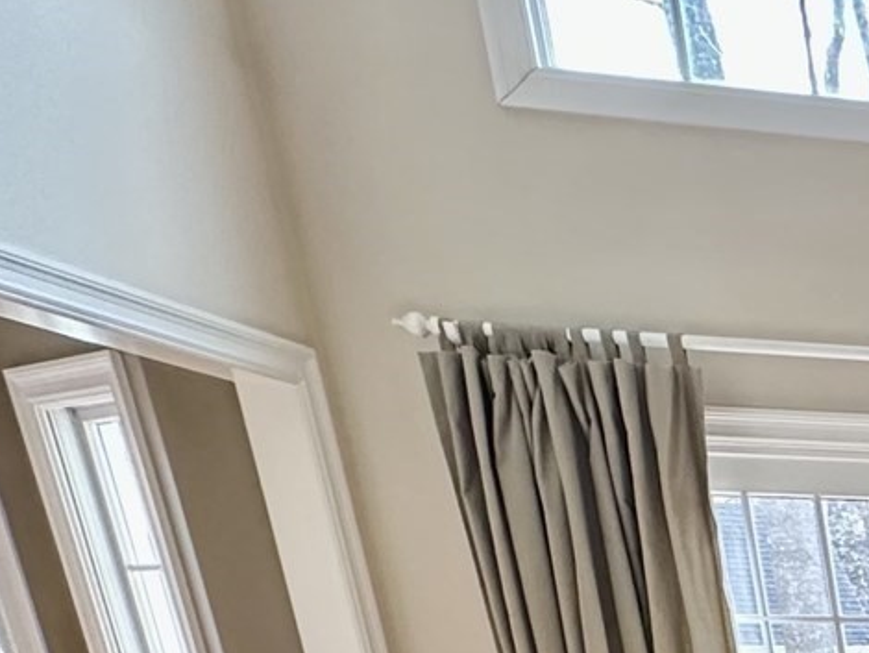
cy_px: 1162
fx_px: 1532
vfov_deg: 18.8
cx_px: 1686
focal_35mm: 61
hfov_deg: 19.7
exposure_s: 1/120
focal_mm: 2.22
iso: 200
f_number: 2.2
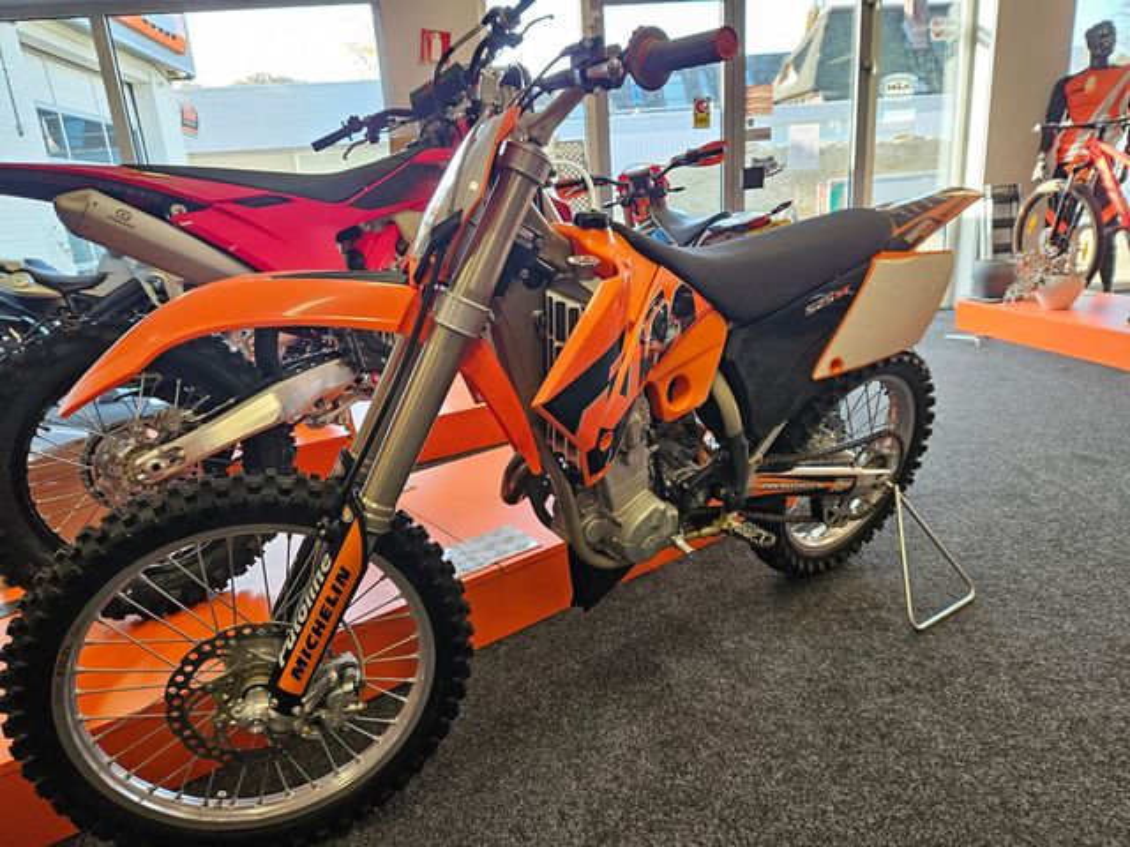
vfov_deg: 58.9
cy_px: 424
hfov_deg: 73.9
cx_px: 565
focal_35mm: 23
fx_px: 751
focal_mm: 5.4
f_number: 1.8
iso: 160
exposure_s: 1/100
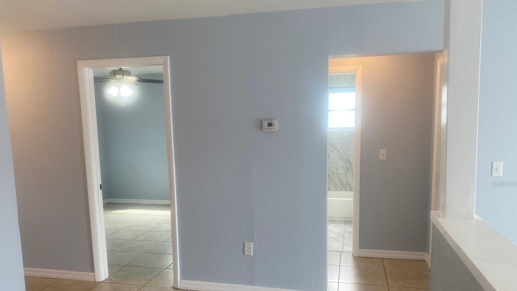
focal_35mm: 29
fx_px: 398
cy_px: 184
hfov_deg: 66.1
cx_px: 259
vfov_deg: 39.9
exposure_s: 1/120
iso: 64
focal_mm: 4.25
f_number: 1.8
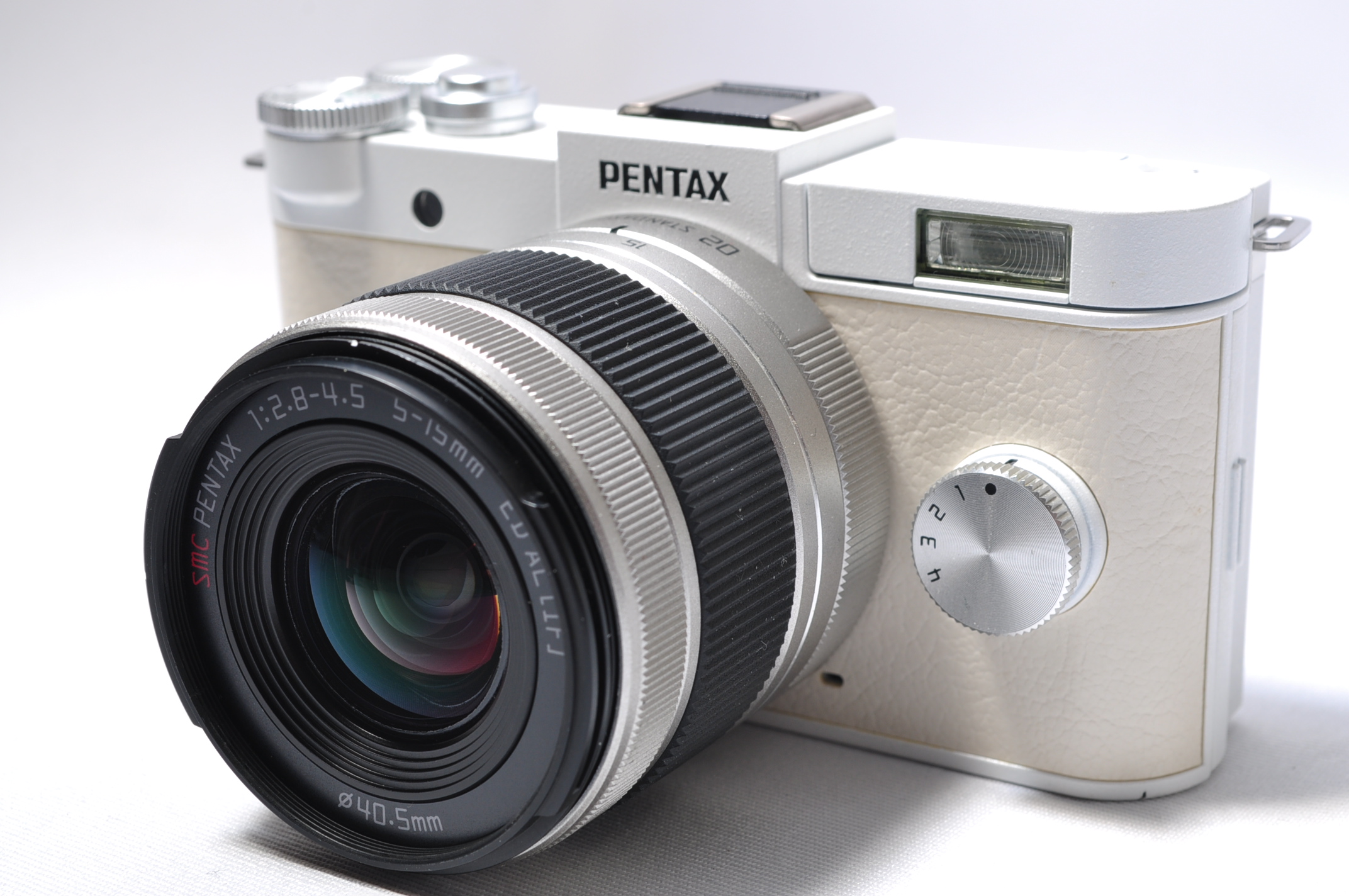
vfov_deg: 19.7
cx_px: 674
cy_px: 448
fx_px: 2582
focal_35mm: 69
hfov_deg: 29.3
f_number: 11
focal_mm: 46
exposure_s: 1/125
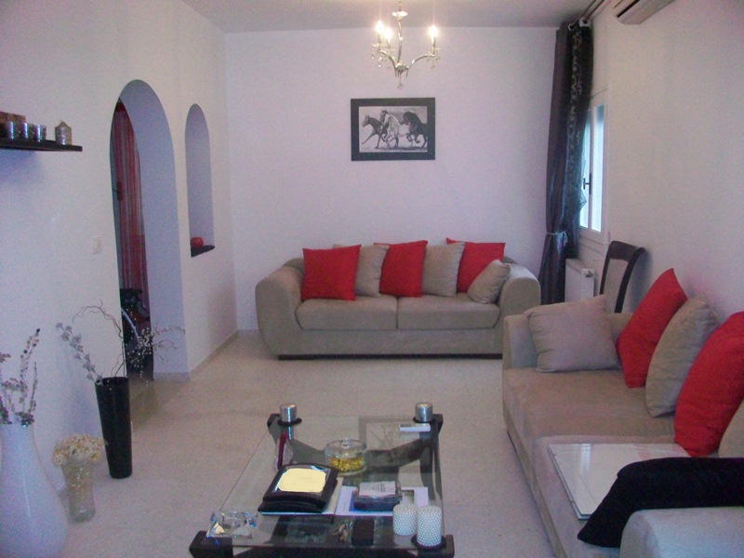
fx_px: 688
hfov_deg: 56.8
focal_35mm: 32
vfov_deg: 44.2
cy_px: 279
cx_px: 372
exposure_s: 1/125
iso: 400
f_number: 2.8
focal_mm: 5.7
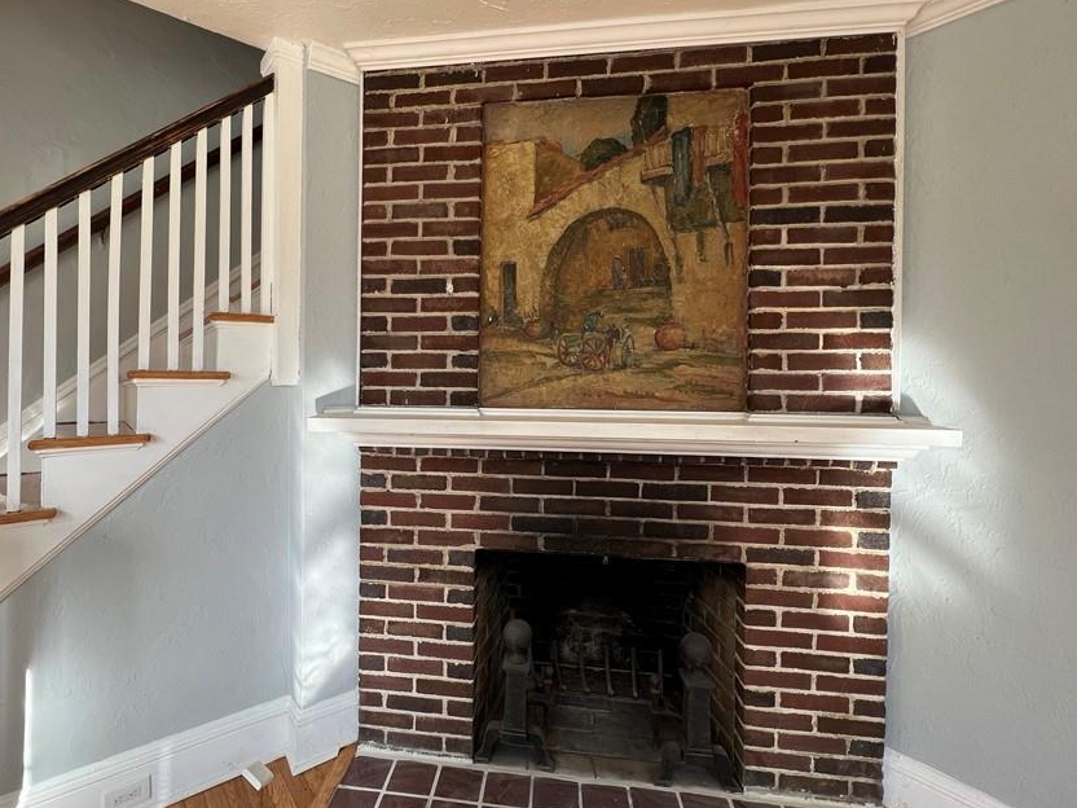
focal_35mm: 16
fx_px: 498
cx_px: 478
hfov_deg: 94.1
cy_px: 378
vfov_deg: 78.0
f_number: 1.8
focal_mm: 1.57
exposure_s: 1/99
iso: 50
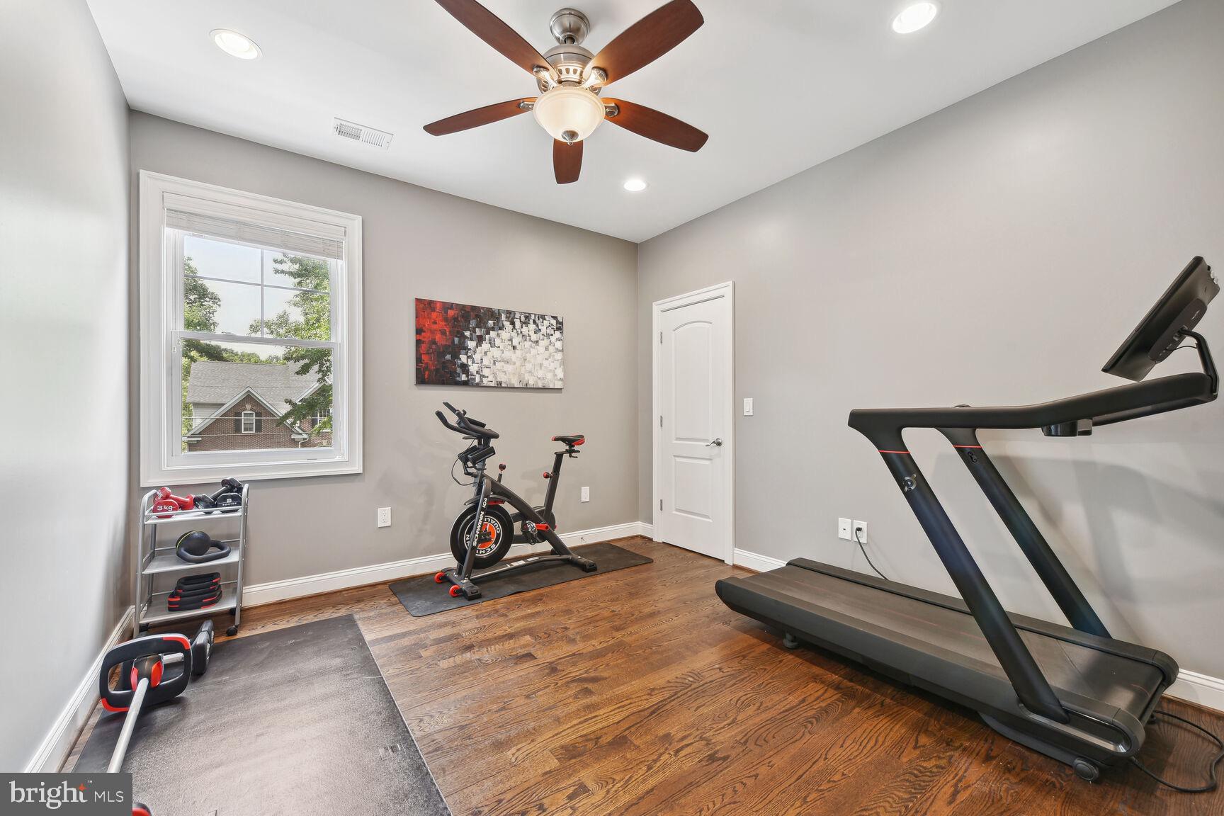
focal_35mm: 14
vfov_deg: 81.2
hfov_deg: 104.3
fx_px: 476
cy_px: 408
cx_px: 612
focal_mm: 14
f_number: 8
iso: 200
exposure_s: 1/4
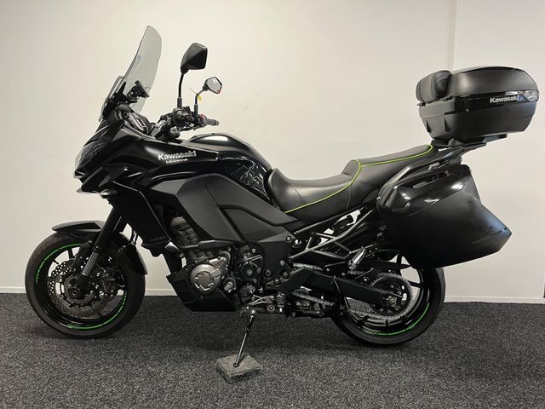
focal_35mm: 26
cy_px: 204
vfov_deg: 53.1
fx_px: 409
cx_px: 272
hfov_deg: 67.3
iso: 100
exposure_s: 1/50
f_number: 1.6
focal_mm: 5.1
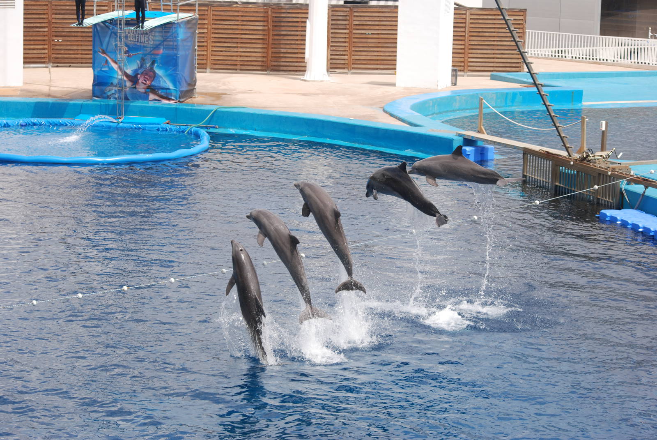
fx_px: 1918
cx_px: 328
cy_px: 220
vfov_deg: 13.1
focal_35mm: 105
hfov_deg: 19.4
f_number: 5.6
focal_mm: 70
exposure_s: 1/500
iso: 110
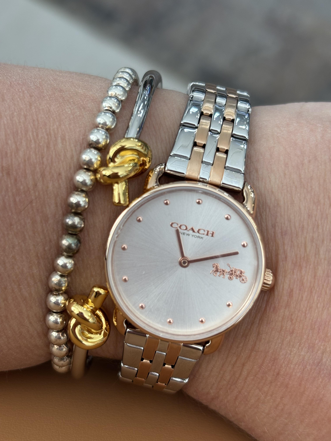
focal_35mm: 52
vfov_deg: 36.8
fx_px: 663
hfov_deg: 28.0
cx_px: 166
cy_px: 220
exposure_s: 1/120
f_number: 1.6
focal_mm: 5.96
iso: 50
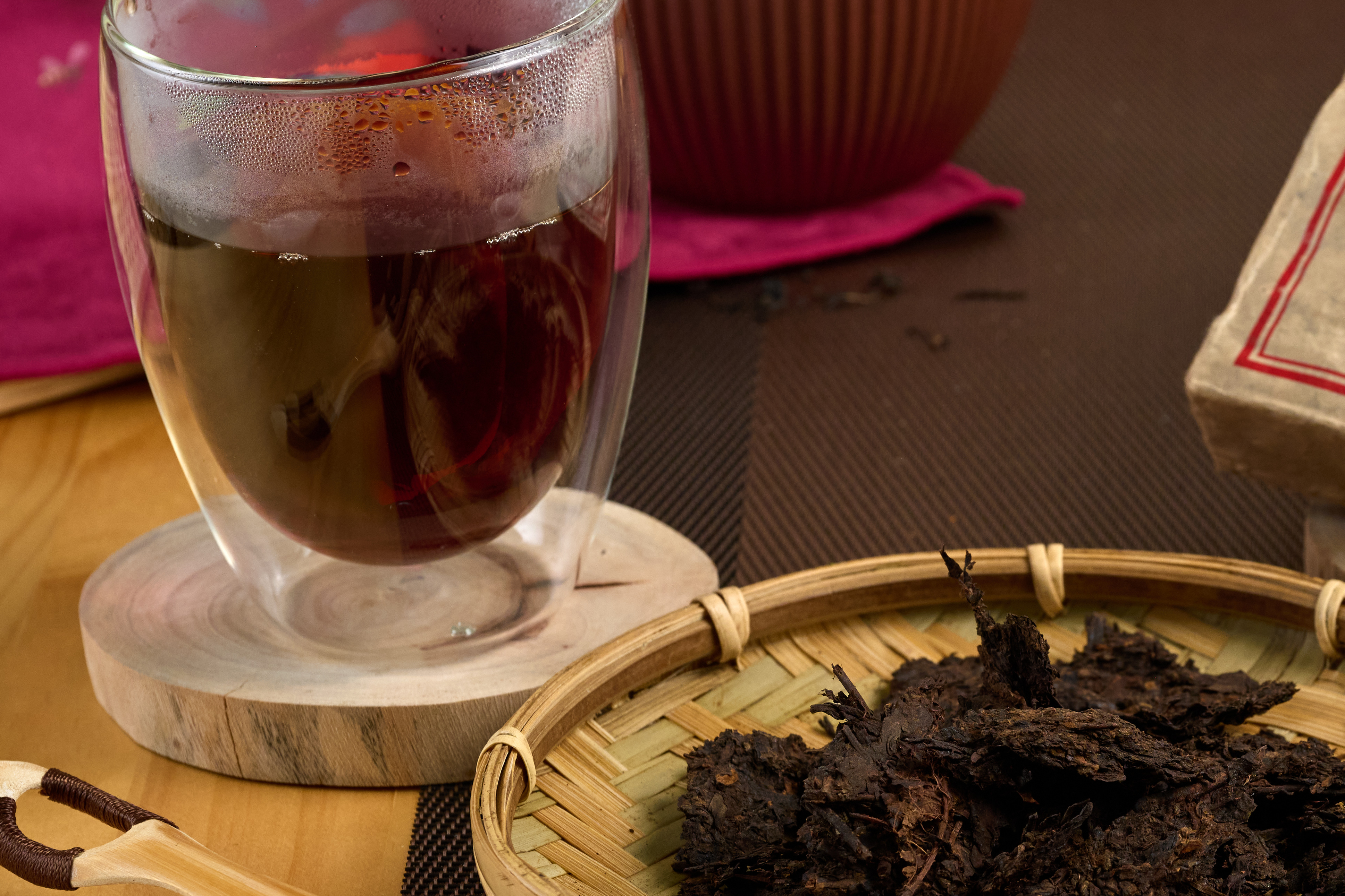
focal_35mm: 147
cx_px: 1059
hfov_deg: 13.9
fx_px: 5492
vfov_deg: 9.3
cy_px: 553
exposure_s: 1/125
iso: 400
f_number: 7.1
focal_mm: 69
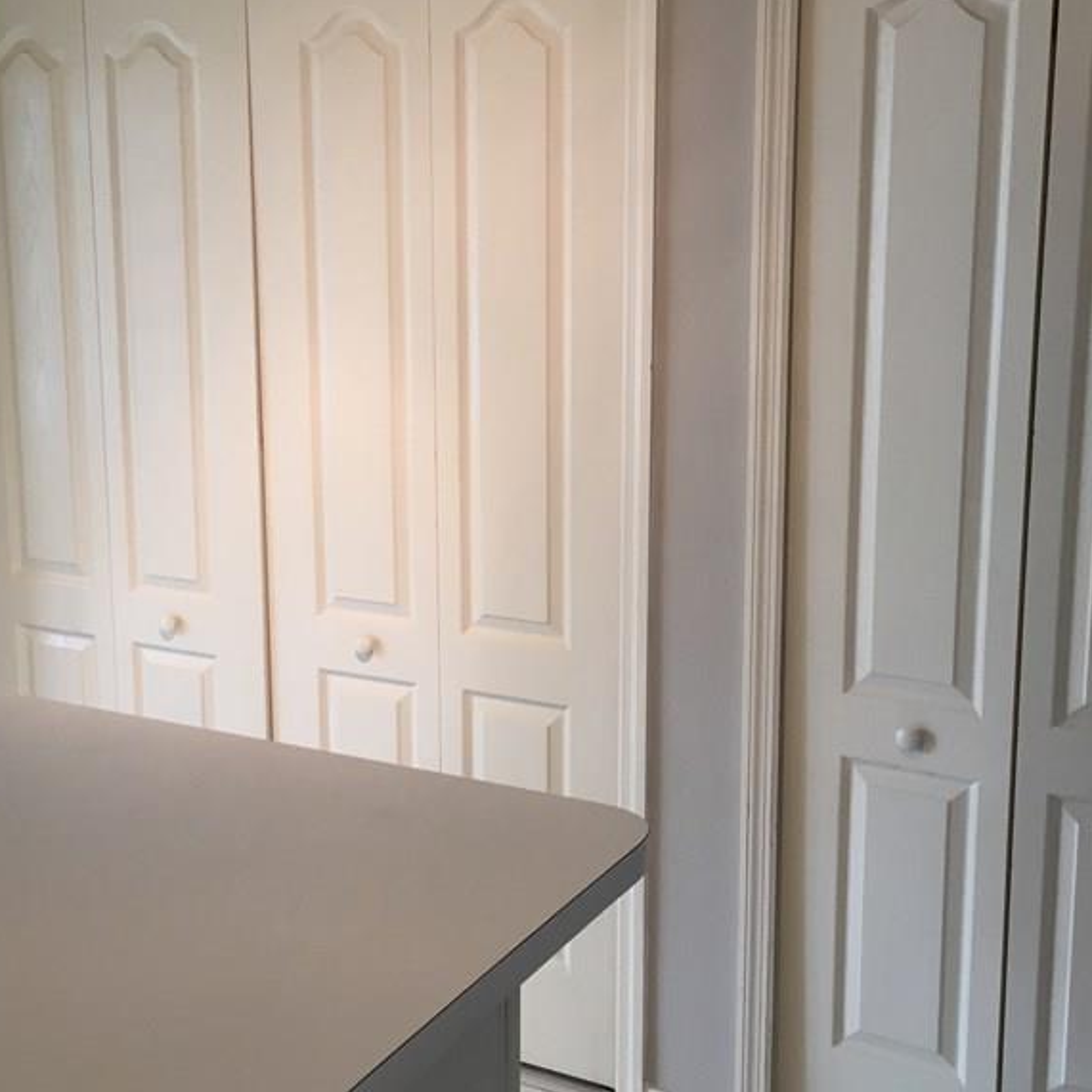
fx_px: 1642
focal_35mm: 46
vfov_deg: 36.8
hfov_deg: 36.7
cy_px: 513
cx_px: 465
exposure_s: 1/30
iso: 32
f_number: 2.2
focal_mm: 4.15
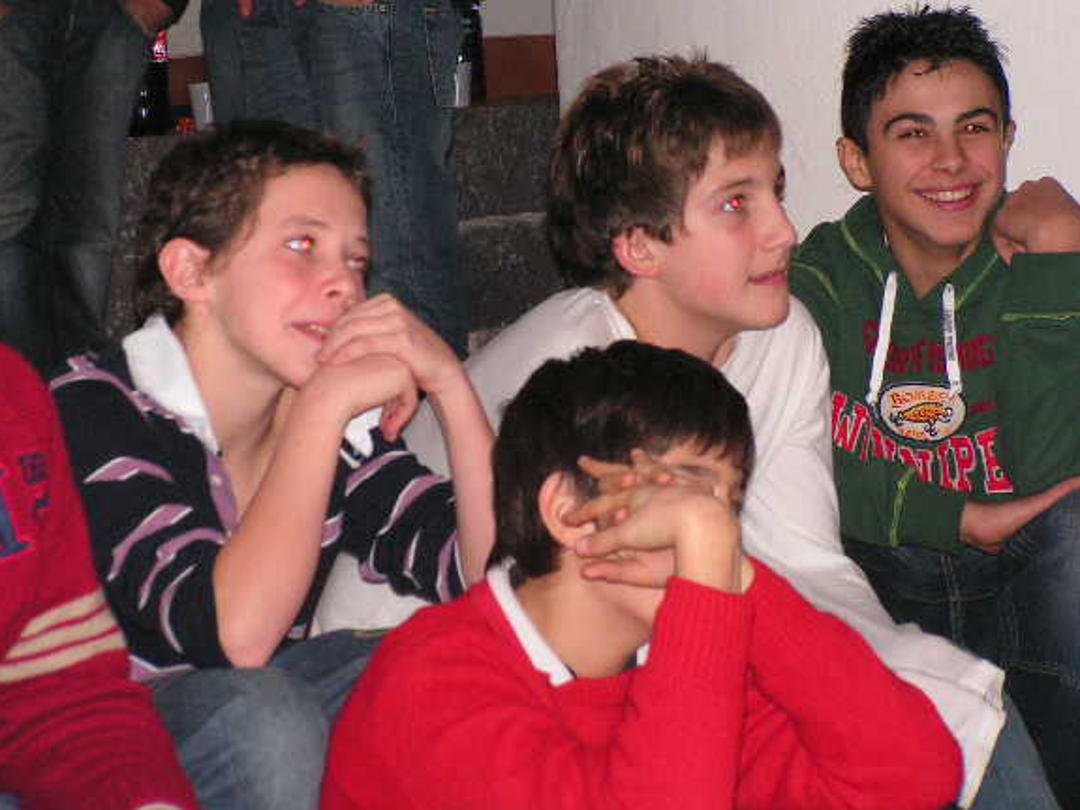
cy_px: 361
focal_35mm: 138
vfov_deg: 10.7
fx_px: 4305
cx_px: 501
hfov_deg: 14.3
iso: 200
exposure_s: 1/125
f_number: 3.4
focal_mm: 20.7
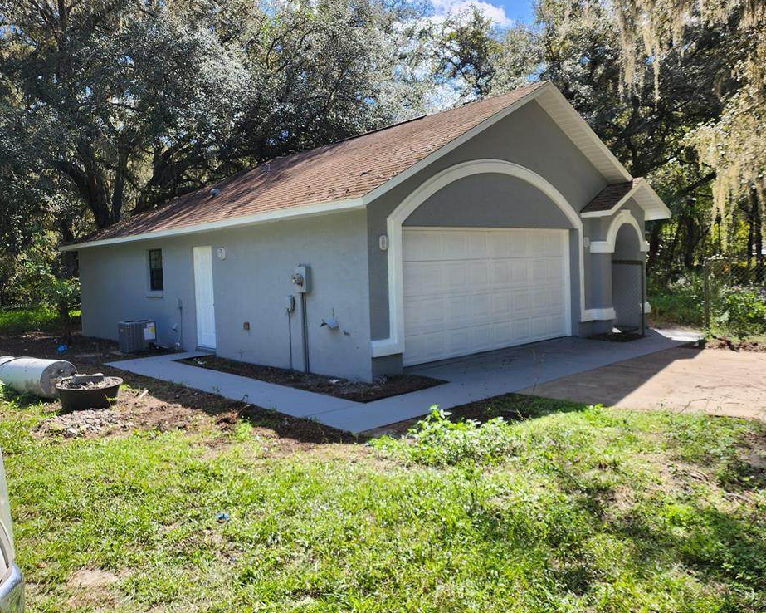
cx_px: 380
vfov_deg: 54.9
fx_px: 589
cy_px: 296
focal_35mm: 26
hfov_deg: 66.0
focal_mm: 5
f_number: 1.8
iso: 50
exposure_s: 1/1142
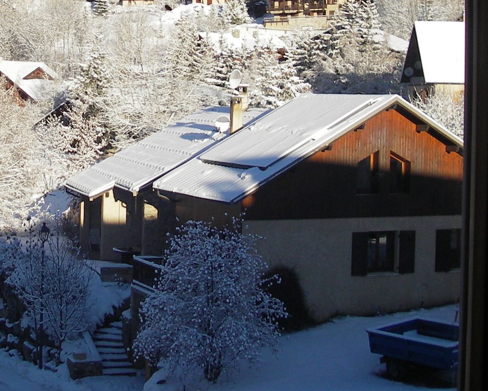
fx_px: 1141
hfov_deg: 23.4
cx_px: 39
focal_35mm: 79
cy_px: 93
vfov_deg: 19.3
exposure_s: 1/400
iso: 50
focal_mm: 6.3
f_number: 3.3
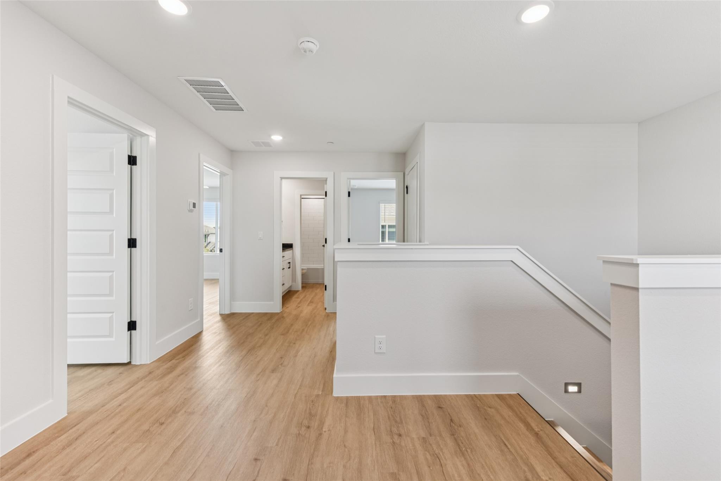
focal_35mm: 14
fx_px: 280
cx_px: 360
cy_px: 240
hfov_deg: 104.3
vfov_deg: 81.2
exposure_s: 1/8
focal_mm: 14
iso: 125
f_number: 8
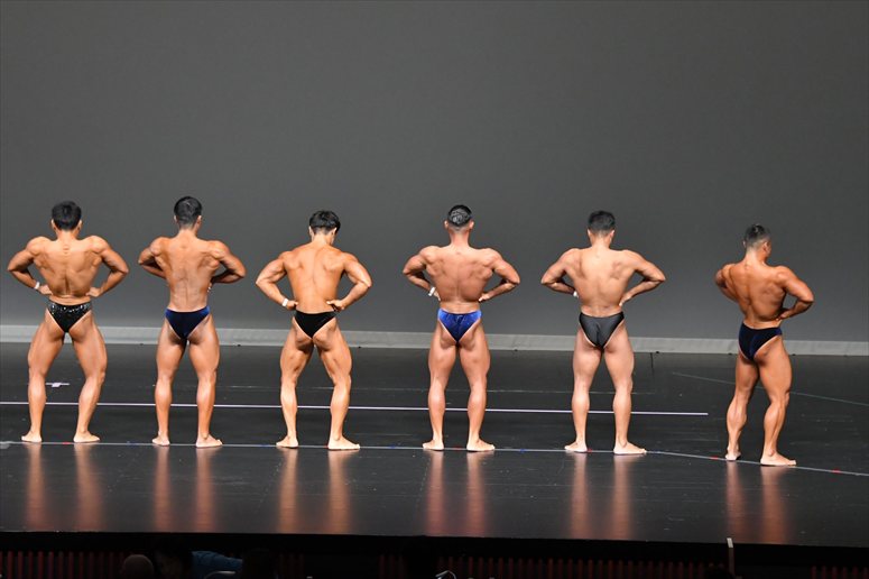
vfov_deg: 8.2
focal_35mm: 168
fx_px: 4053
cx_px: 434
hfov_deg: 12.2
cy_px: 290
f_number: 5.6
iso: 5000
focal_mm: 112
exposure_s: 1/400
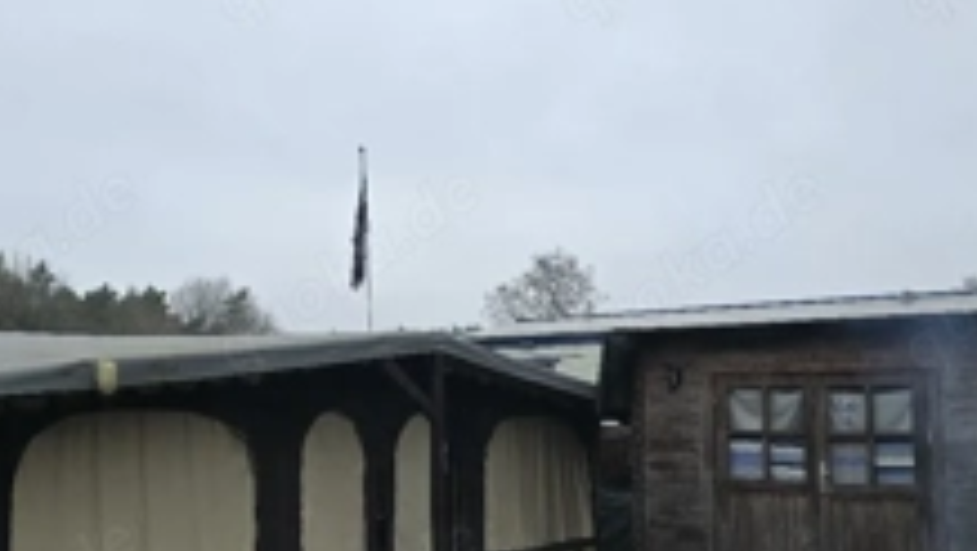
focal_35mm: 46
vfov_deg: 26.0
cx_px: 444
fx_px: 1193
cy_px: 318
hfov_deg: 44.5
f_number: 1.7
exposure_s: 1/182
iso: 12
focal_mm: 6.3
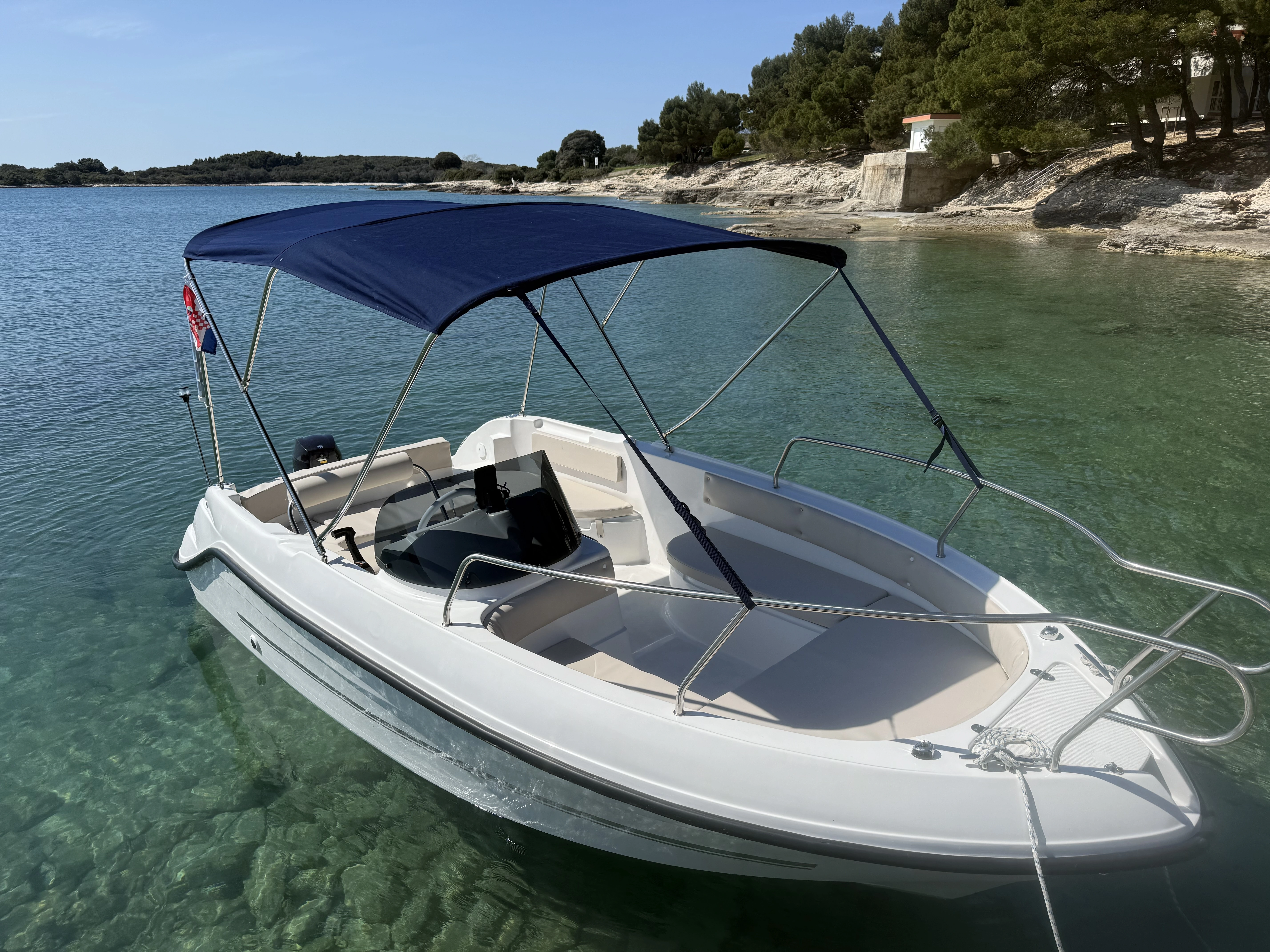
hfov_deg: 71.6
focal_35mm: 24
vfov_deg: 56.8
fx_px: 881
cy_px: 476
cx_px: 635
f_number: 1.78
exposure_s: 1/7353
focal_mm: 6.76
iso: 80
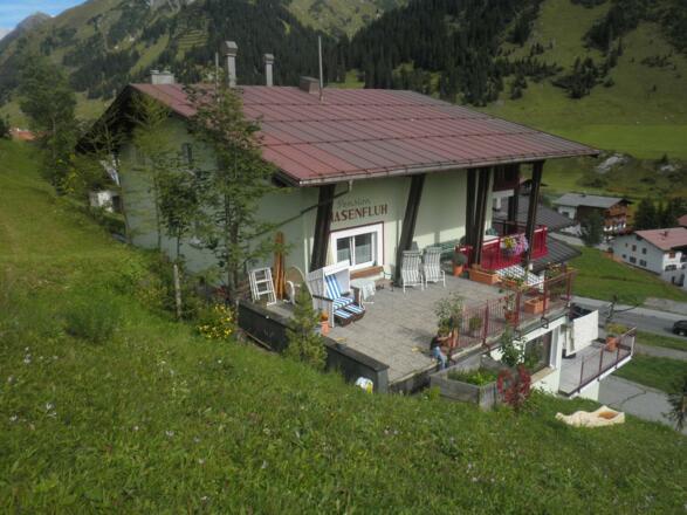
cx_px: 344
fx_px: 516
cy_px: 258
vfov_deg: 53.0
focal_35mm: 26
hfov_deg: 67.3
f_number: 7.9
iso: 64
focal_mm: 4.7
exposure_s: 1/125
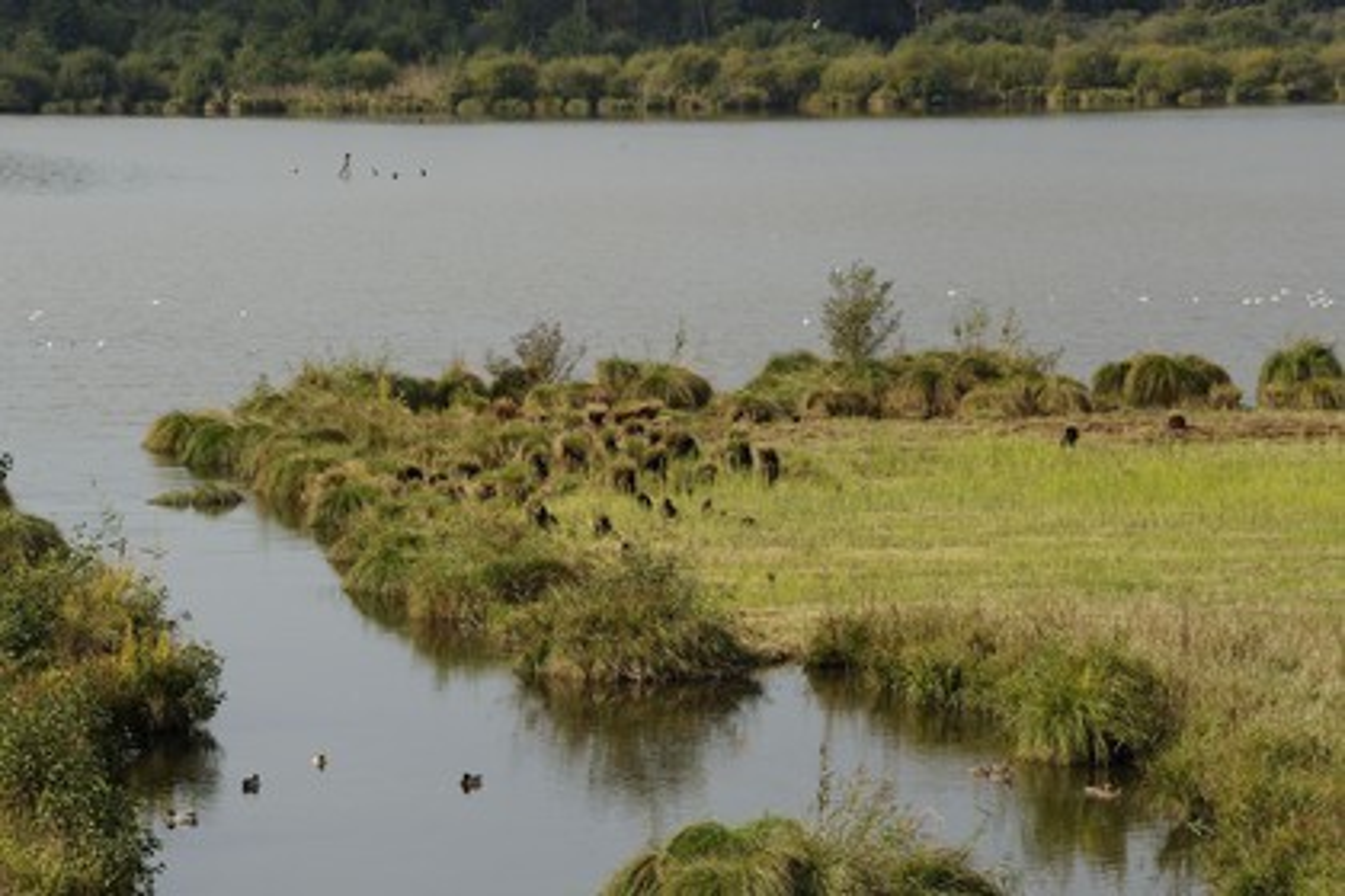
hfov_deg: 14.2
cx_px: 672
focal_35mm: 145
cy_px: 448
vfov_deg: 9.5
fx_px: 5417
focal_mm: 145
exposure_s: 1/200
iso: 200
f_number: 11
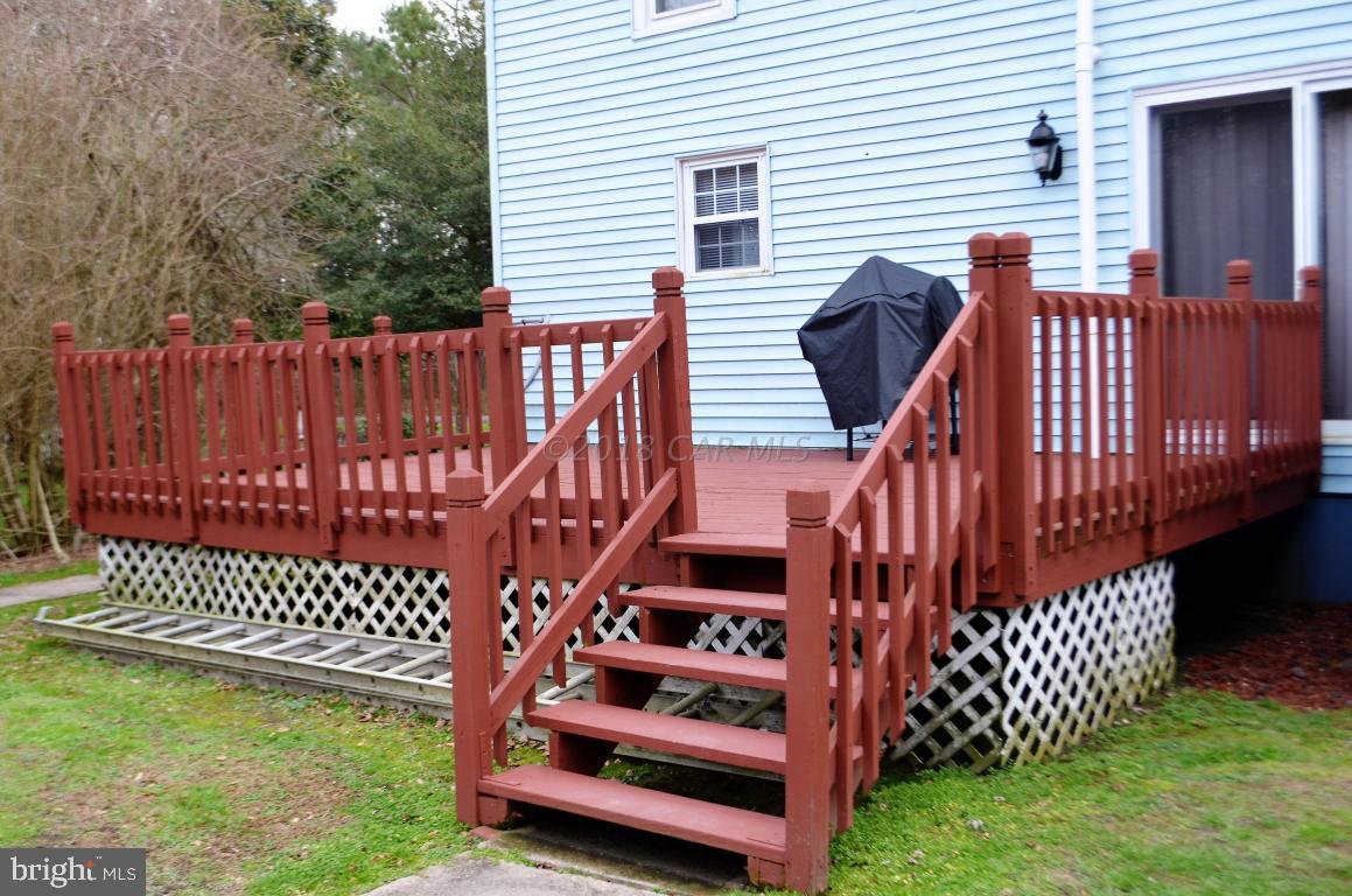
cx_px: 676
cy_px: 448
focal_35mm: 36
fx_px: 1349
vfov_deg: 36.7
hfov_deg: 53.2
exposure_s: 1/125
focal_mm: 24
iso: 200
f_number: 5.6
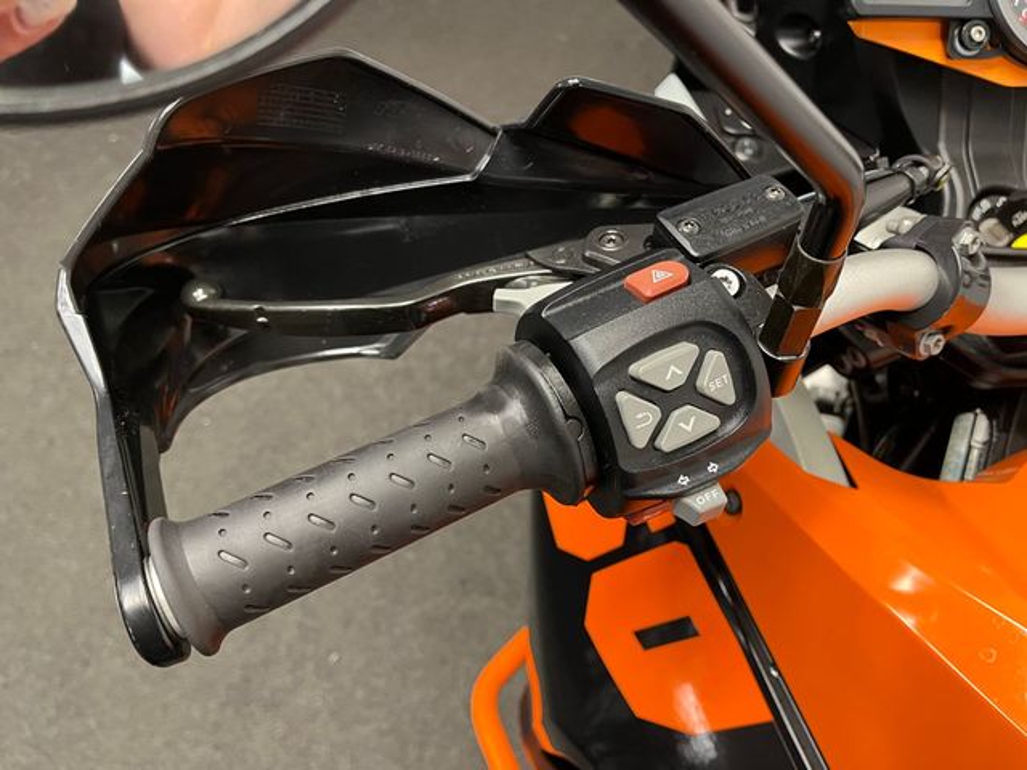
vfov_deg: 53.1
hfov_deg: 67.3
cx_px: 514
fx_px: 771
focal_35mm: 26
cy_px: 385
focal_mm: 5.1
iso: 320
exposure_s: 1/50
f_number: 1.6
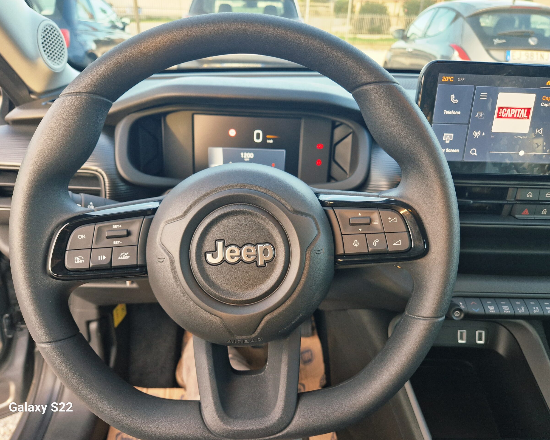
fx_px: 391
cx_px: 275
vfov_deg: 58.8
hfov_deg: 70.3
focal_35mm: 24
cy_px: 220
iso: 200
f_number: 1.8
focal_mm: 5.4
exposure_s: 1/180
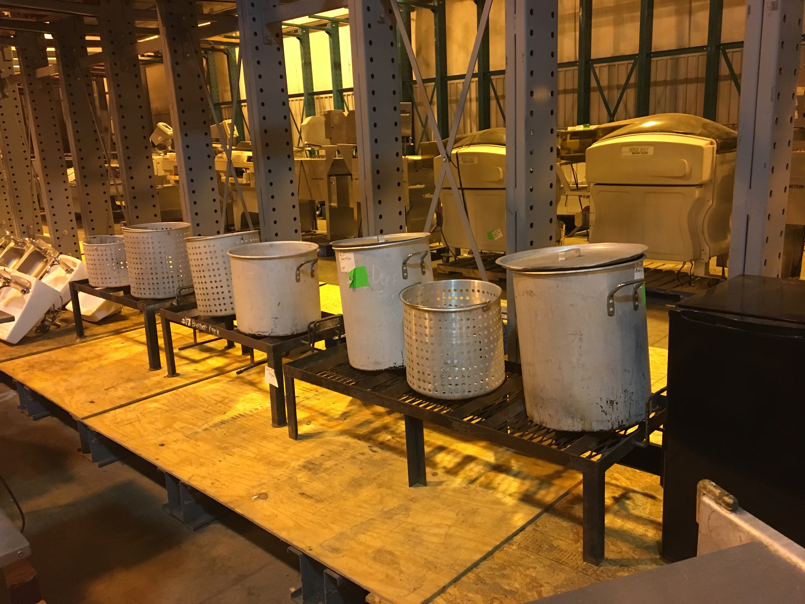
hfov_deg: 61.7
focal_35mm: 29
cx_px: 402
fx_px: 674
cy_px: 302
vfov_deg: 48.2
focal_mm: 4.15
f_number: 2.2
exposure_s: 1/15
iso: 200
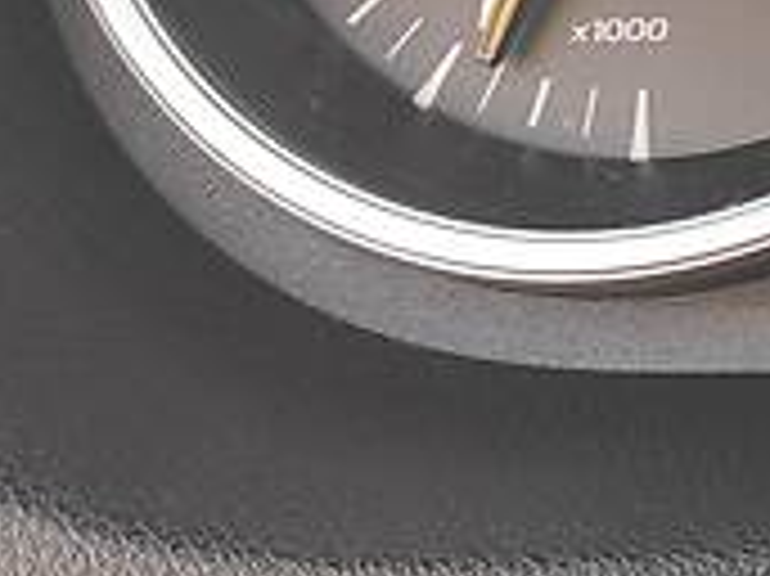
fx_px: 2601
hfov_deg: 14.6
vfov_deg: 12.1
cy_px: -252
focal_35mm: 117
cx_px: 1427
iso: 158
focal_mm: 4.7
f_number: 1.8
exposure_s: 1/50
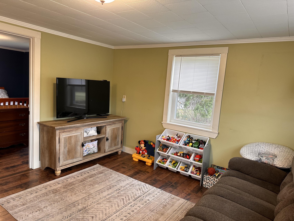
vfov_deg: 56.8
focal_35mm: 24
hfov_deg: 71.6
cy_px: 110
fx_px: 204
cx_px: 147
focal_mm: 6.86
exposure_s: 1/60
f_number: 1.78
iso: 160
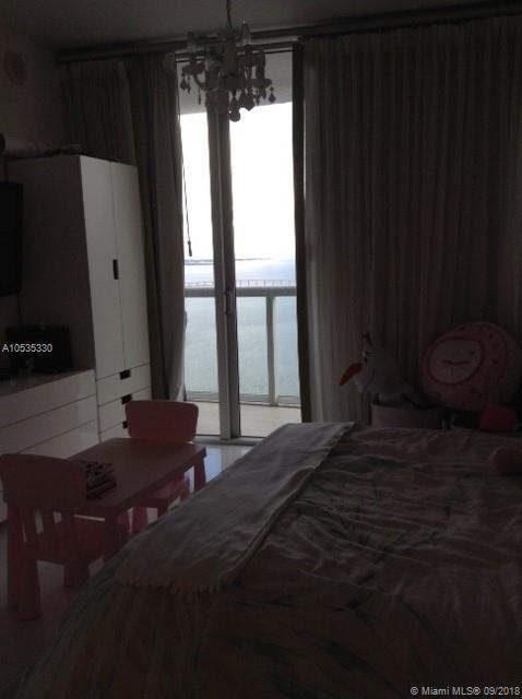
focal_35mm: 33
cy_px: 350
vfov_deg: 55.4
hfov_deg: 42.8
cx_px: 261
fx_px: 665
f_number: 2.4
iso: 40
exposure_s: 1/100
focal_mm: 3.3
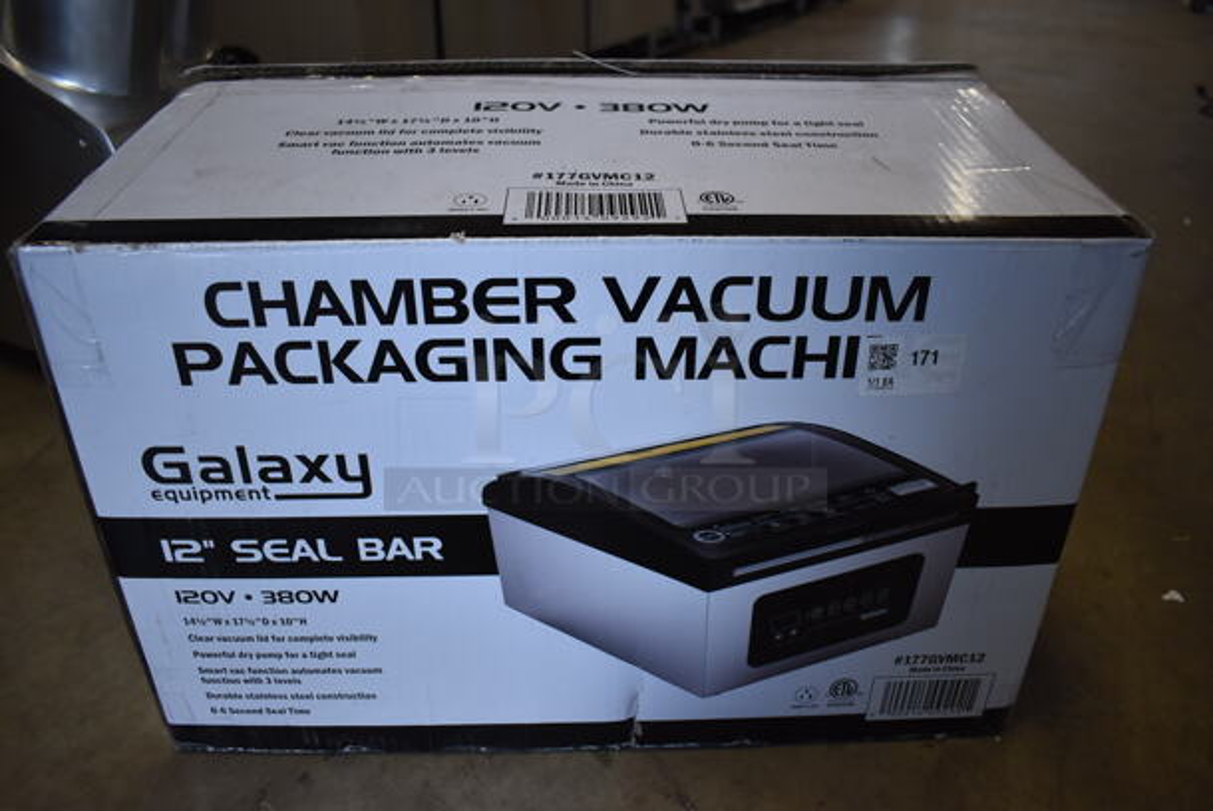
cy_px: 406
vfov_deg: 48.0
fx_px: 911
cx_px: 606
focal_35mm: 27
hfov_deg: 67.3
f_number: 3.5
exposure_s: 1/200
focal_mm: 18
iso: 800
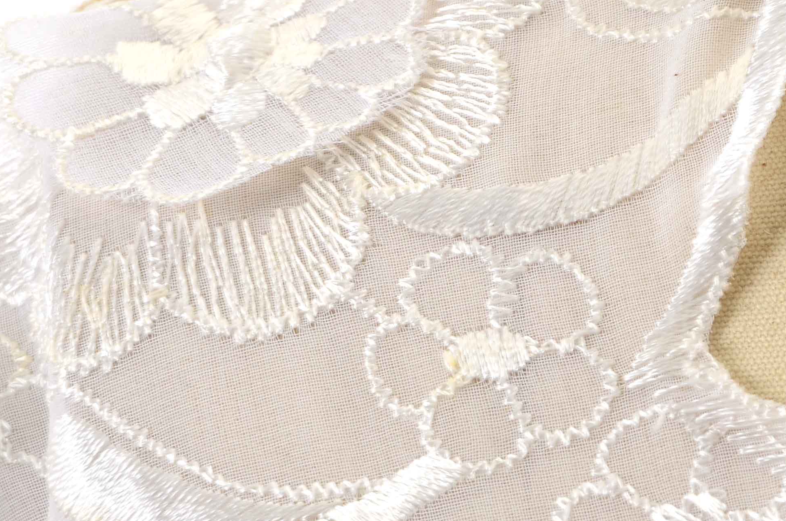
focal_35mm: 401
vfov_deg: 3.4
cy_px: 337
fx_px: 8743
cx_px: 687
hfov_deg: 5.1
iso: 200
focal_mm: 105
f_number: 13
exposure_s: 1/160
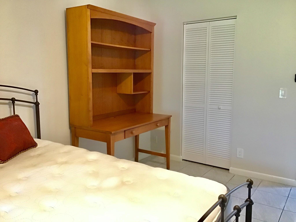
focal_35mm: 31
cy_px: 111
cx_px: 148
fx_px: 265
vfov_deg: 45.4
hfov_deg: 58.4
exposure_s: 1/30
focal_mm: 3.3
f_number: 2.4
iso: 200
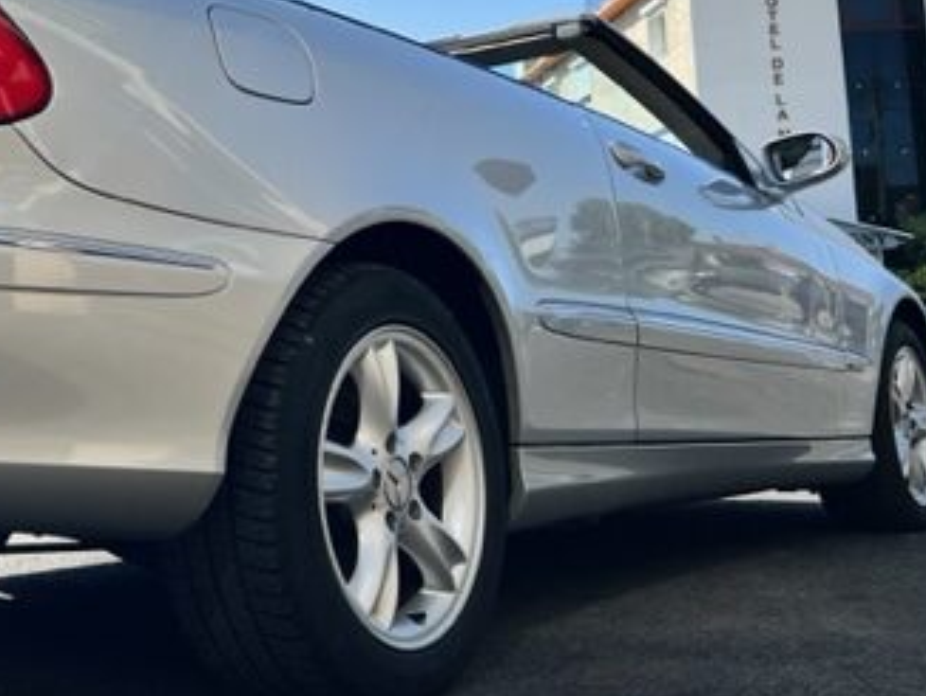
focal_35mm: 51
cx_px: 99
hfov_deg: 35.4
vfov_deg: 28.1
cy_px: 156
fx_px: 1365
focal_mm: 5.7
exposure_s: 1/5076
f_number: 1.5
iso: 50
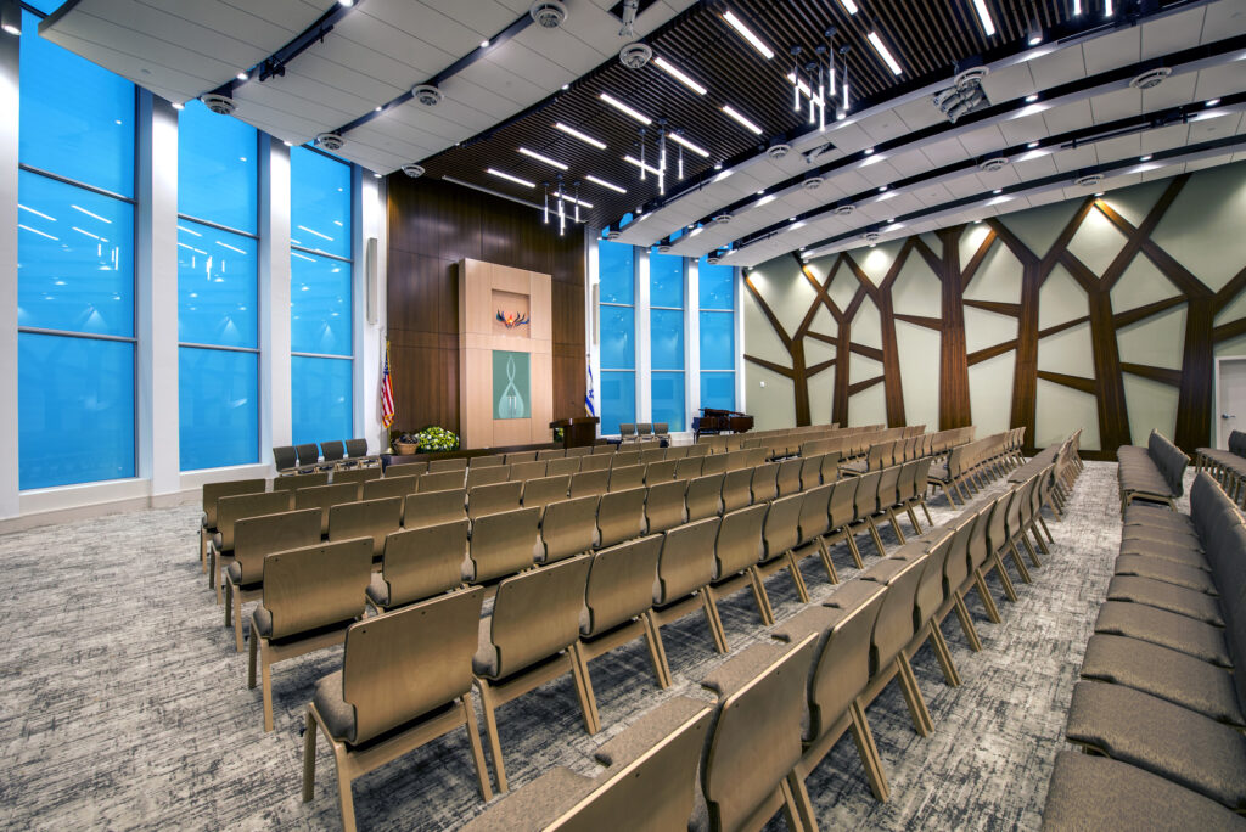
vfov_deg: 81.3
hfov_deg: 104.2
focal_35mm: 14
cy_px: 416
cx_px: 623
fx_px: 485
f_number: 8
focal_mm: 14
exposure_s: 1/4
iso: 80
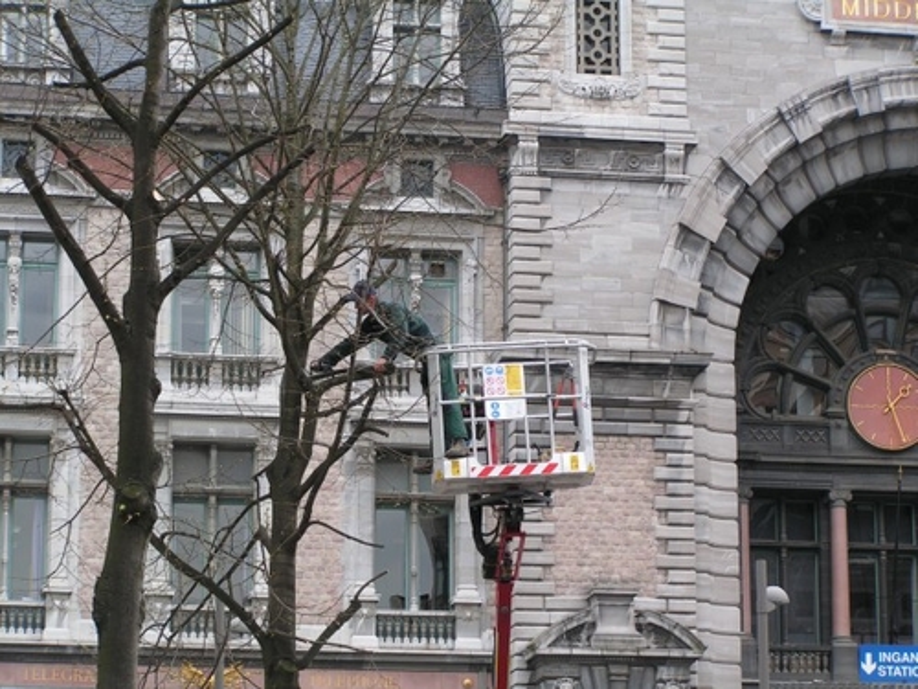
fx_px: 2944
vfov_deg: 13.3
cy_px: 344
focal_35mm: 111
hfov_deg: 17.7
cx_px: 459
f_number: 4
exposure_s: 1/160
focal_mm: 18.5
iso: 50
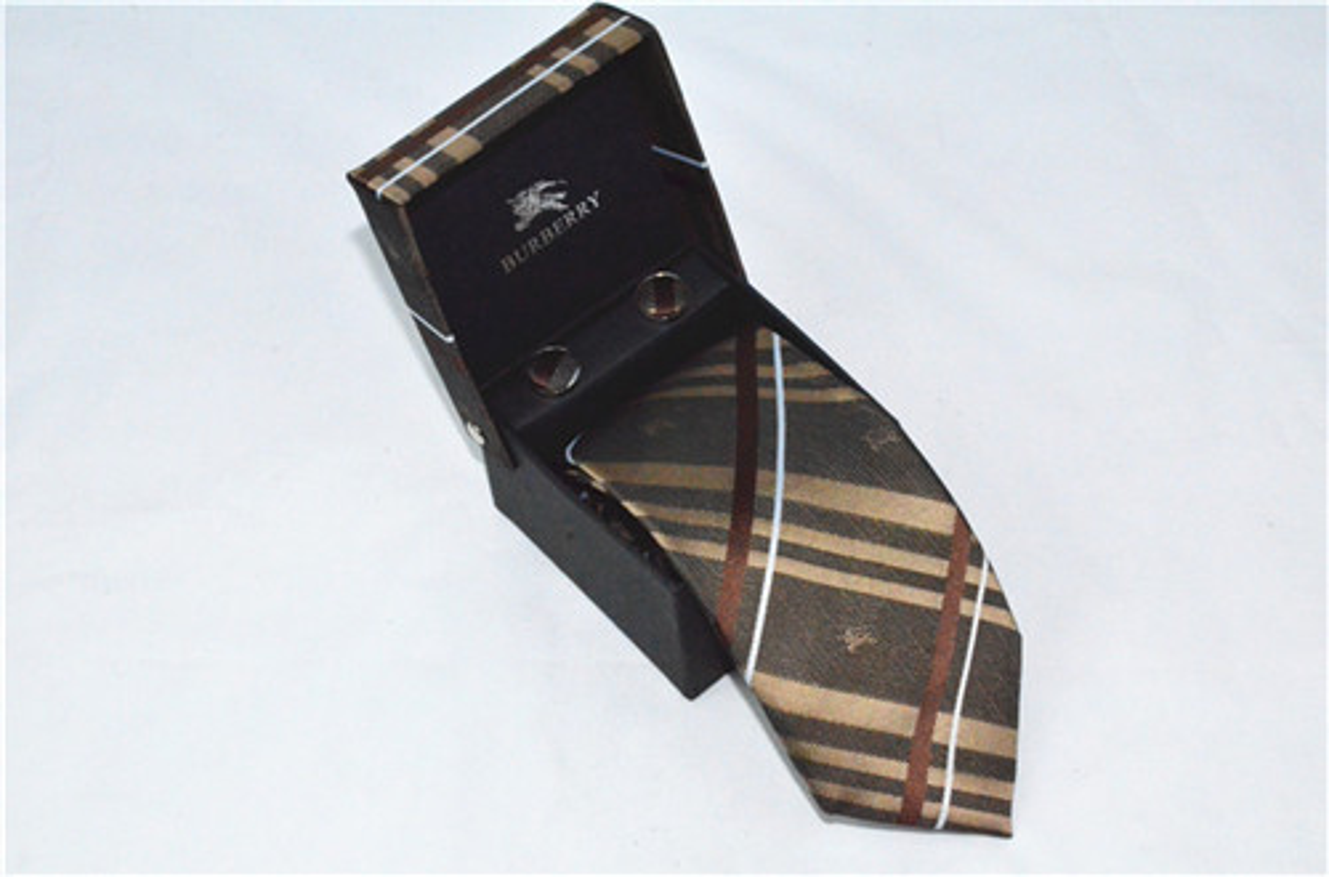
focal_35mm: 75
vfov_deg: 18.1
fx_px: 2760
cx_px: 664
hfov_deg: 27.1
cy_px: 438
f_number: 29
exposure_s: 1/250
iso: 6400
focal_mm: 50
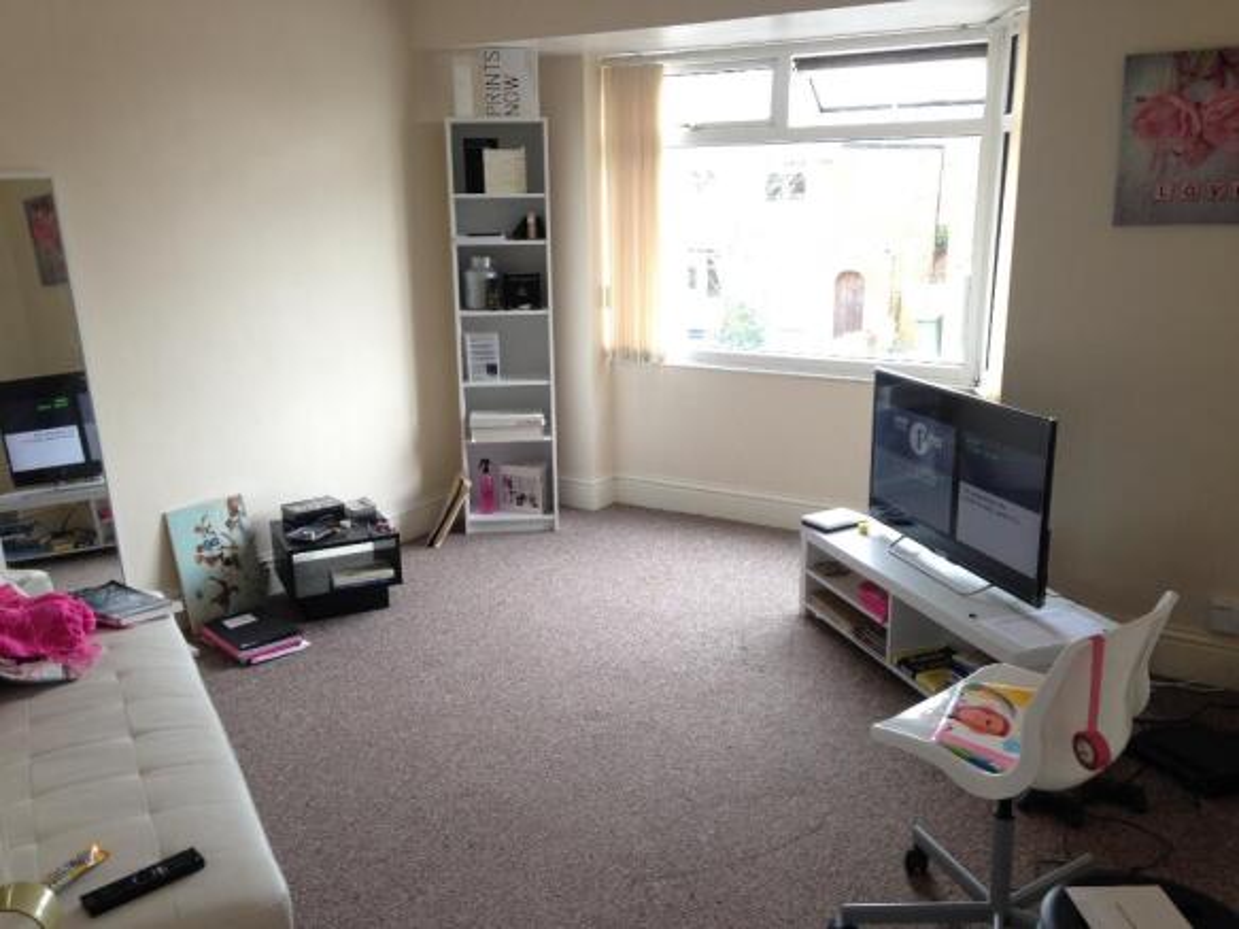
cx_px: 620
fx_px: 1181
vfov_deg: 42.9
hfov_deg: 55.4
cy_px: 464
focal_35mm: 33
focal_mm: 4.12
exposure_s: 1/20
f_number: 2.4
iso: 50
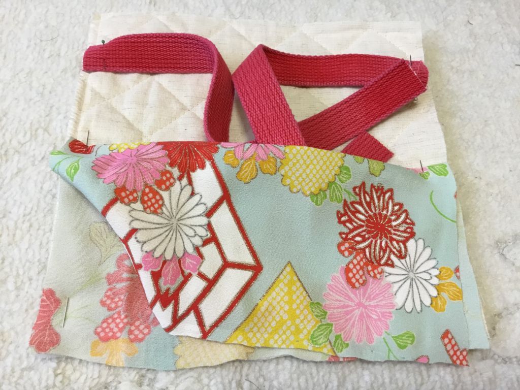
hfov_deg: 58.4
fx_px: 466
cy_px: 195
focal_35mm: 31
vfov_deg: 45.4
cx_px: 260
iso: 64
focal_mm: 3.3
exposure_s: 1/30
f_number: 2.4
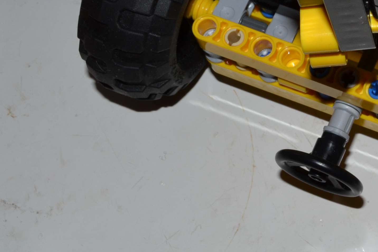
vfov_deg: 11.3
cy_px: -132
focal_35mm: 116
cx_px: 499
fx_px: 1218
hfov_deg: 16.6
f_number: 11
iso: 200
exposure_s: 1/60
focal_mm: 24
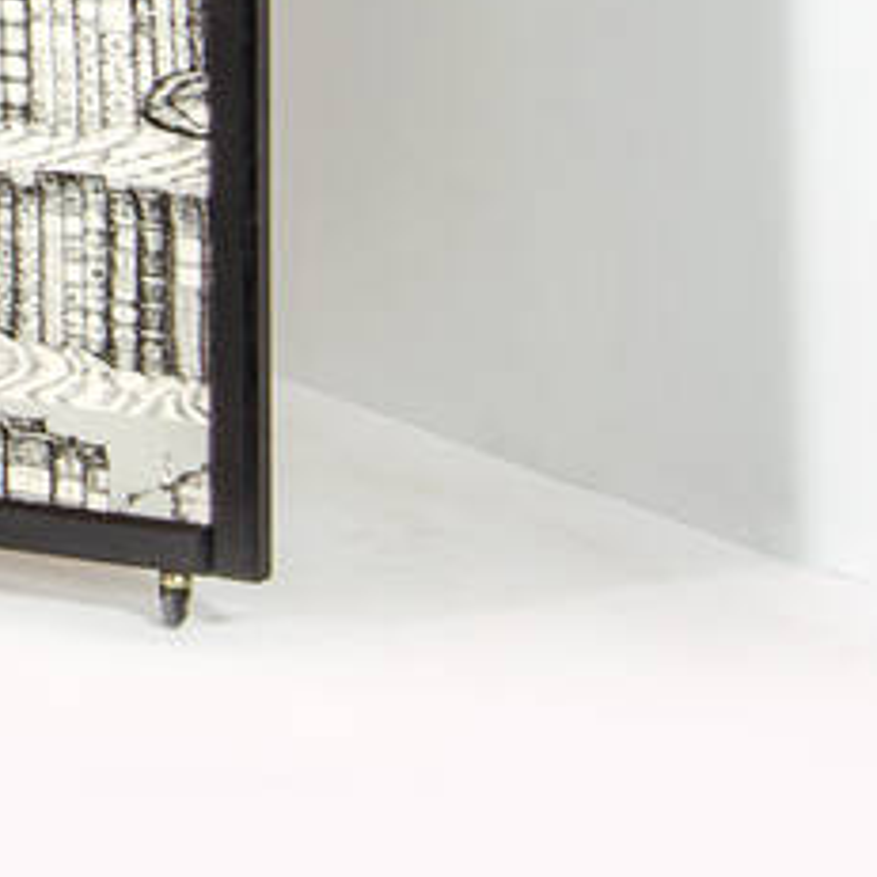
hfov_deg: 6.0
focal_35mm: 270
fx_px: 7727
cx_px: -1669
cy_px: -662
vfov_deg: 6.4
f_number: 16
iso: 100
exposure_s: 1/200
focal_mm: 35
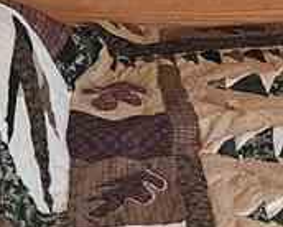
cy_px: -69
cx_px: 523
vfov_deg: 9.1
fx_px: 1400
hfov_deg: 10.8
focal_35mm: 167
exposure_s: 1/40
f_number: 1.8
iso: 640
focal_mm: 5.4
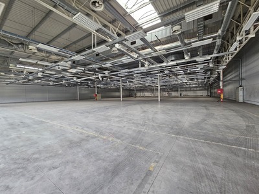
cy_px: 97
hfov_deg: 106.2
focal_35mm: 13
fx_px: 97
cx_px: 130
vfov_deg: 89.9
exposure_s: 1/33
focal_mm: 2.2
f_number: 2.2
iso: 640
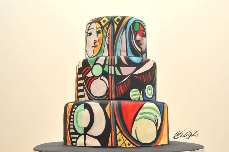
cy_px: 76
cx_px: 114
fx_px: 292
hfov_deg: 42.8
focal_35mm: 46
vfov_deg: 29.2
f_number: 6.3
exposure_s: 1/60
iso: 400
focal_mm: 46
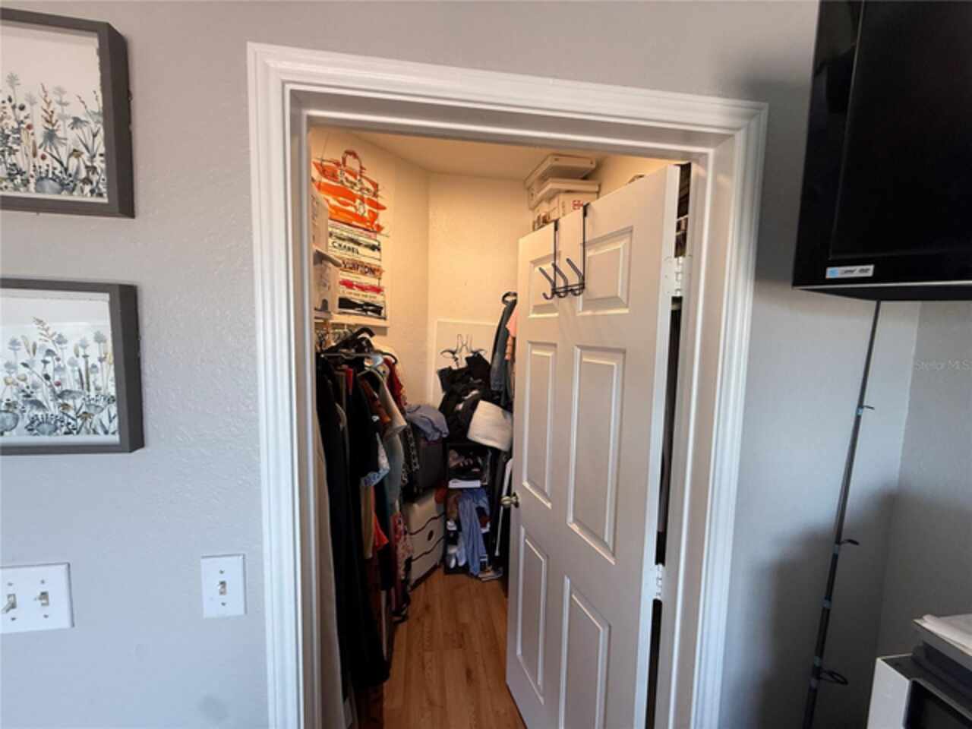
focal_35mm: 14
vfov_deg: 85.7
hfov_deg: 102.1
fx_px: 393
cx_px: 486
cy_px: 364
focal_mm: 2.22
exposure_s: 1/120
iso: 250
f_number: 2.2
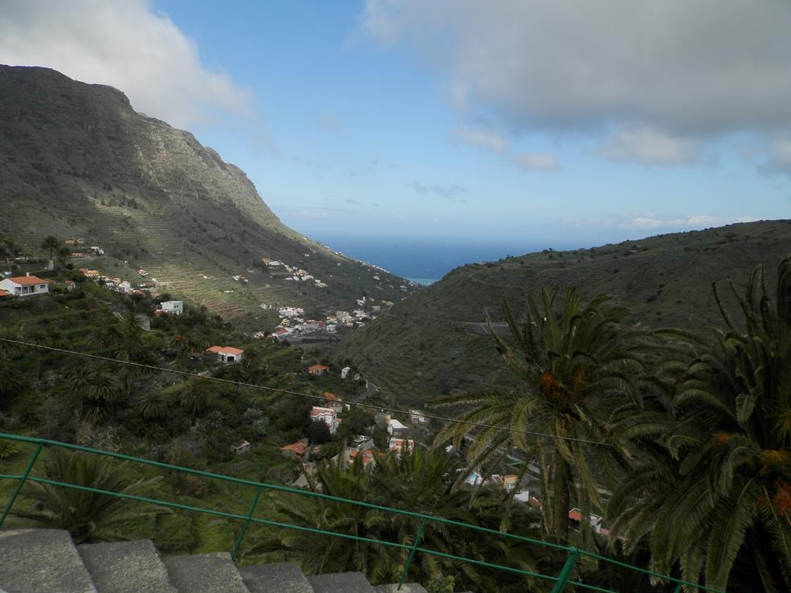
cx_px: 393
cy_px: 293
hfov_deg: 67.3
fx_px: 594
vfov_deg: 53.0
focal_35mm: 26
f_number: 3.1
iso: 80
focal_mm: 4.5
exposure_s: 1/1600
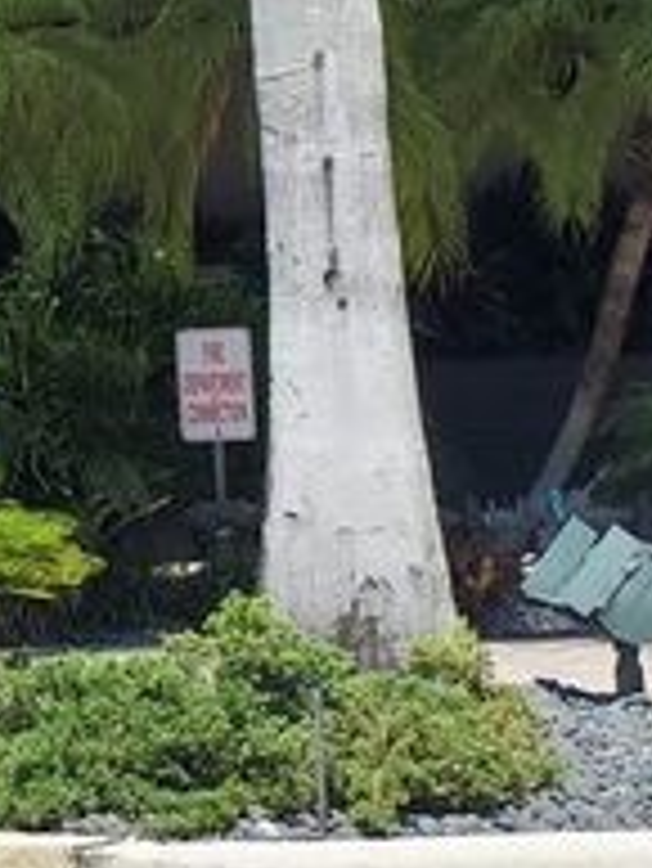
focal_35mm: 80
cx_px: -310
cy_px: 52
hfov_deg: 16.8
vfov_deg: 23.6
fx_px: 2007
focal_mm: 4.3
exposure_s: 1/1381
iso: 50
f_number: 2.4
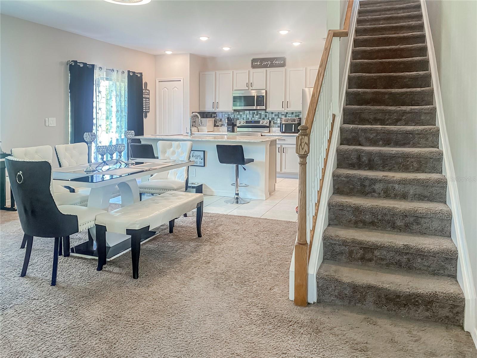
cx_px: 238
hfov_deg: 67.3
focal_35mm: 26
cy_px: 179
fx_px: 358
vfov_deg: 53.1
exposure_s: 1/60
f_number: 1.8
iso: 125
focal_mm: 4.25
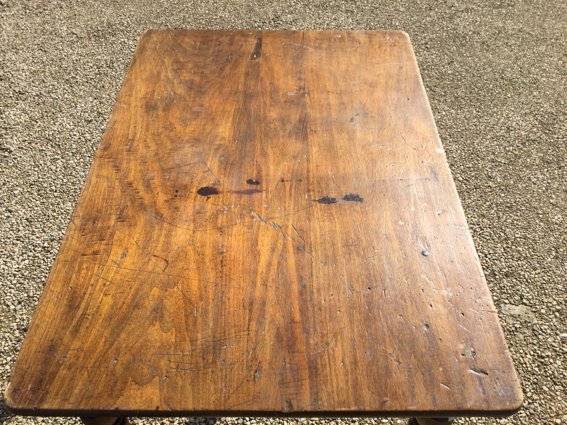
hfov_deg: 58.4
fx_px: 508
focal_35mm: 31
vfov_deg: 45.4
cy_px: 212
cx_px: 284
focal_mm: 3.3
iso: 25
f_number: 2.4
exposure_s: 1/1253
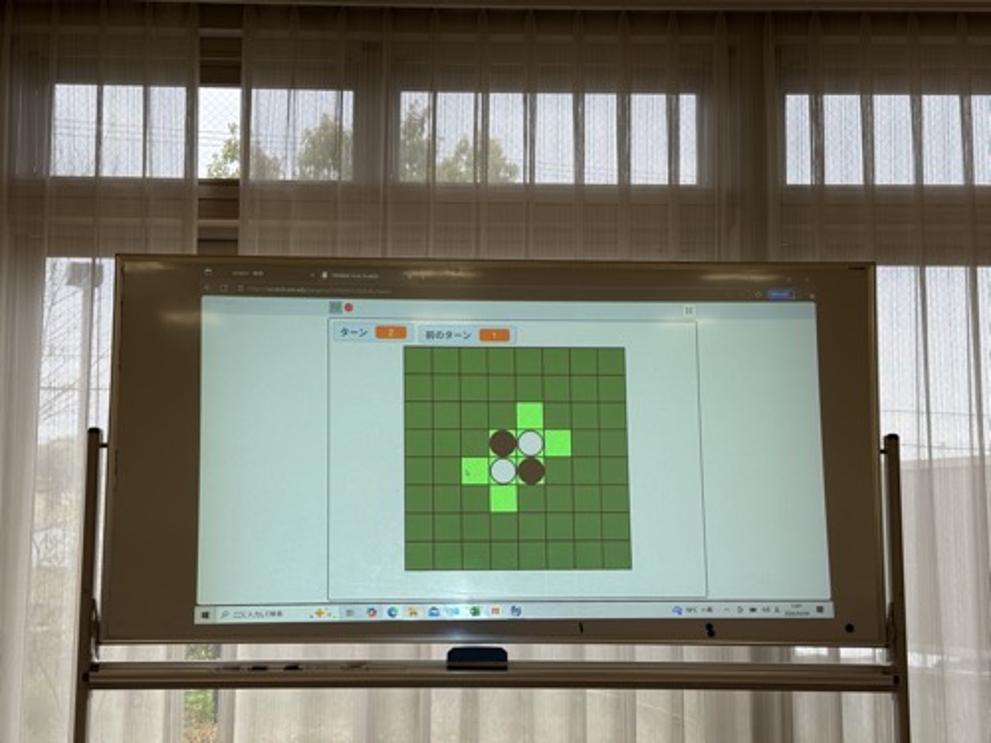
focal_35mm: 48
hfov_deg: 39.7
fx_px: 1374
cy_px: 372
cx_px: 496
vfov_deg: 30.3
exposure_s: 1/311
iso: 64
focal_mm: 6.76
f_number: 1.78
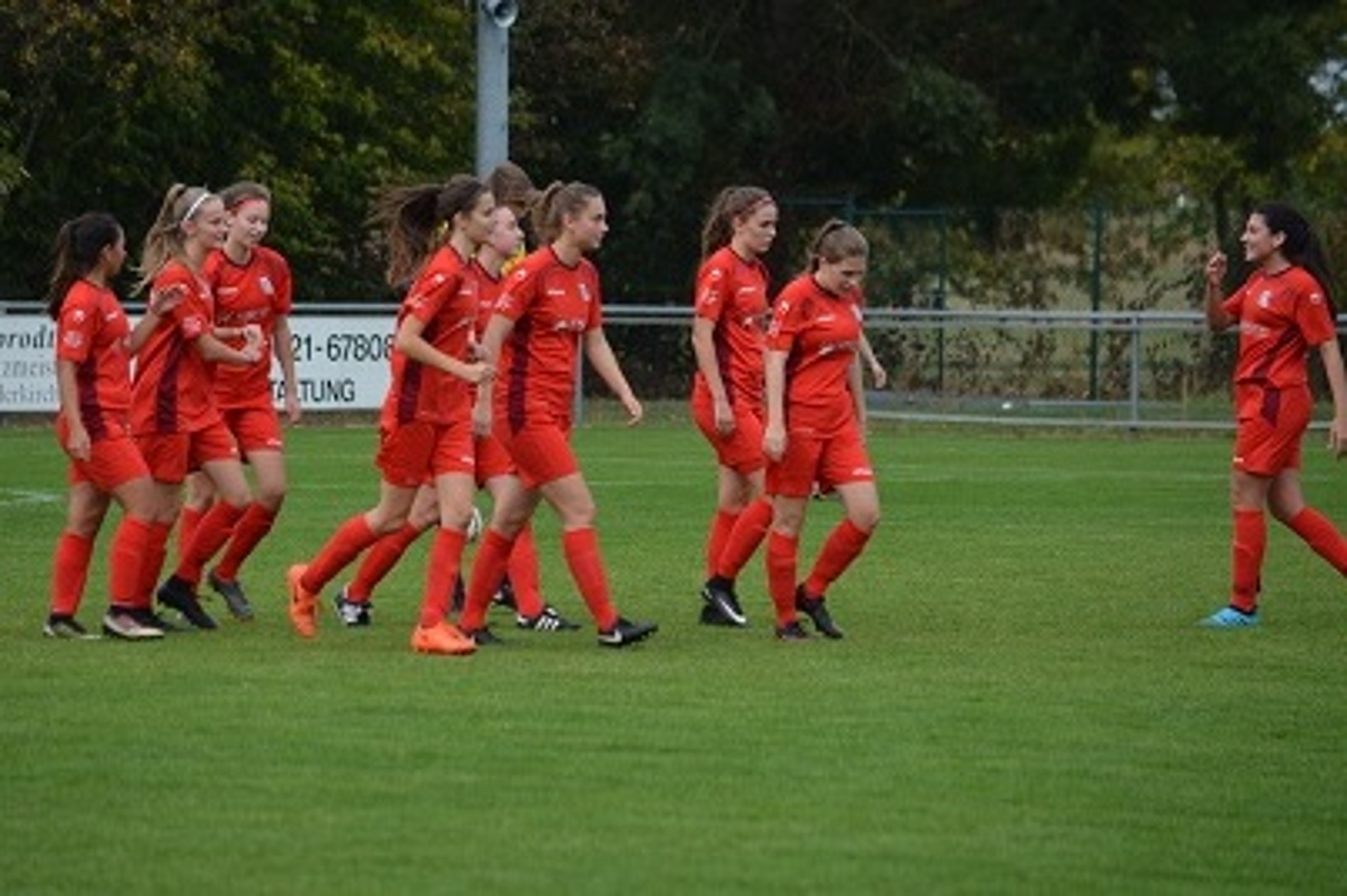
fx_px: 10935
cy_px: 448
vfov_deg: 4.7
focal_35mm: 292
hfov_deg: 7.0
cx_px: 674
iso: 400
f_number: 5.3
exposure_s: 1/500
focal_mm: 195
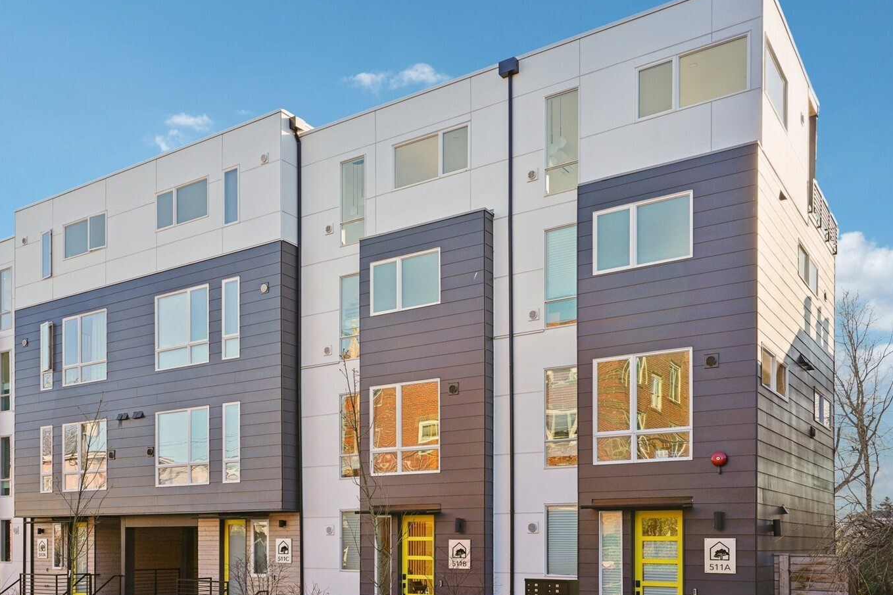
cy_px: 345
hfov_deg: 53.9
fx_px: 868
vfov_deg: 37.7
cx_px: 343
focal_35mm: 35
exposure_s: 1/125
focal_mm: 28
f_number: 8
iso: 125
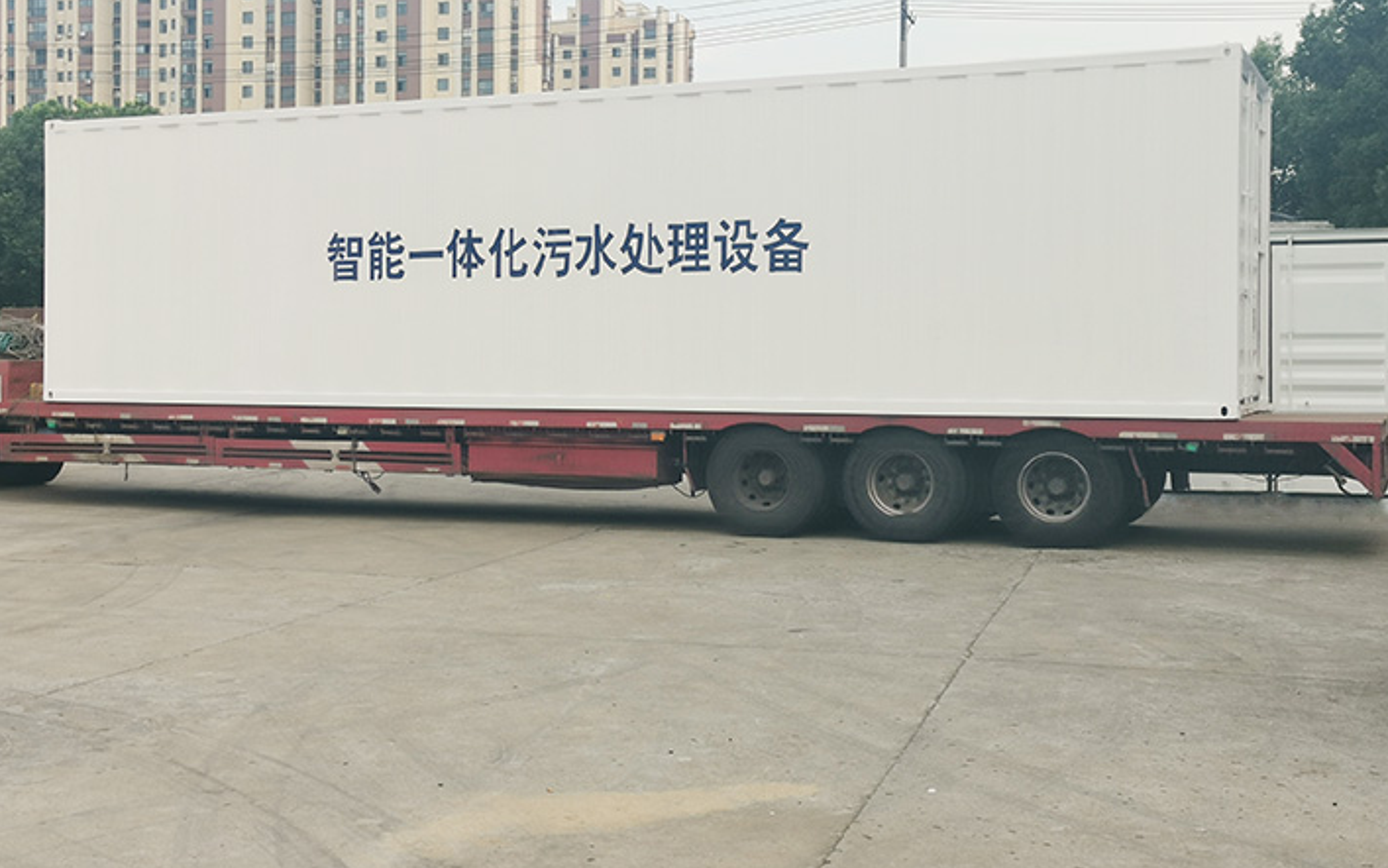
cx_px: 689
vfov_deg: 31.2
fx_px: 1551
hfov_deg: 48.2
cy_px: 352
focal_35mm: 41
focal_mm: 5.58
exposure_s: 1/261
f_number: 1.8
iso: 50
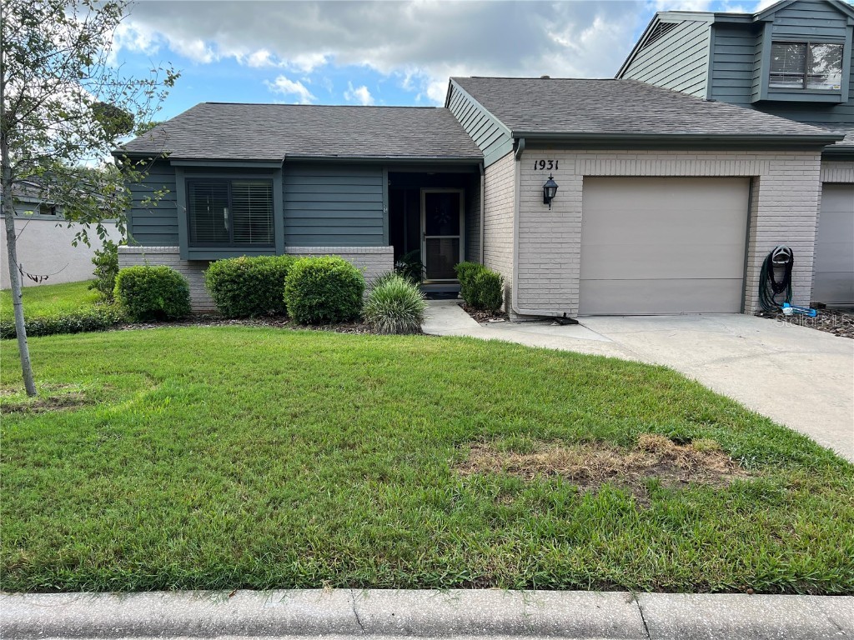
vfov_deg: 53.1
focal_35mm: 26
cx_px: 427
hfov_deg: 67.3
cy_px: 320
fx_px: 641
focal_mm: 5.7
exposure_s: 1/639
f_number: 1.5
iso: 50
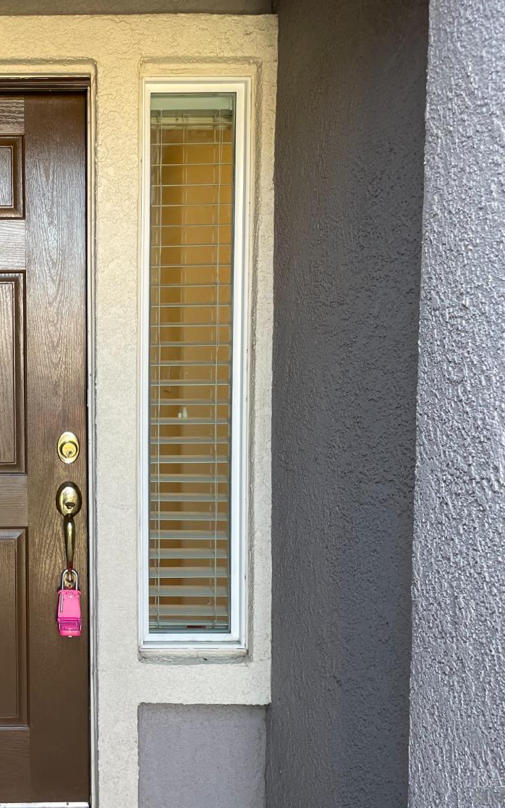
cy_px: 405
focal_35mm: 37
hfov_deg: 32.3
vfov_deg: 52.8
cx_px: 28
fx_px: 815
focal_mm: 4.2
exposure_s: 1/121
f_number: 1.6
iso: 100
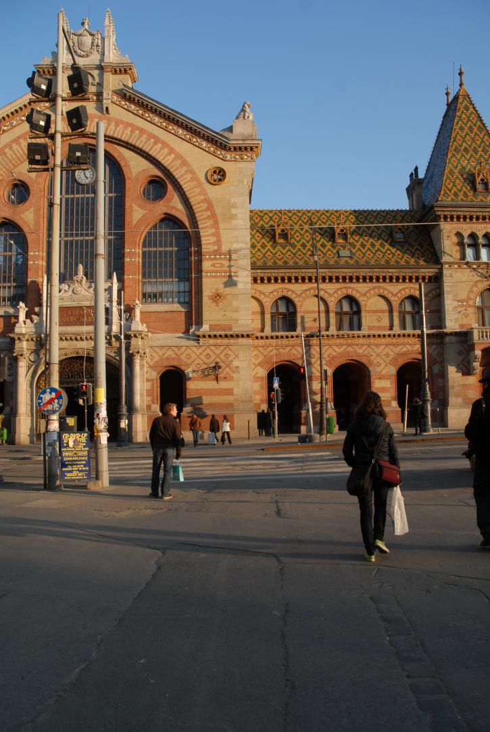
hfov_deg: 48.1
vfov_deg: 67.3
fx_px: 550
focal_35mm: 27
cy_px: 366
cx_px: 245
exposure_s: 1/125
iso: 100
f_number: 5.6
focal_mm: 18
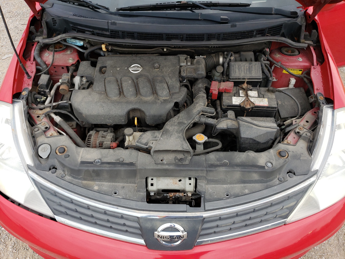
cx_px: 172
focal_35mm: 26
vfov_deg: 53.1
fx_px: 259
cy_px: 130
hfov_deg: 67.3
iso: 50
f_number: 1.5
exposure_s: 1/556
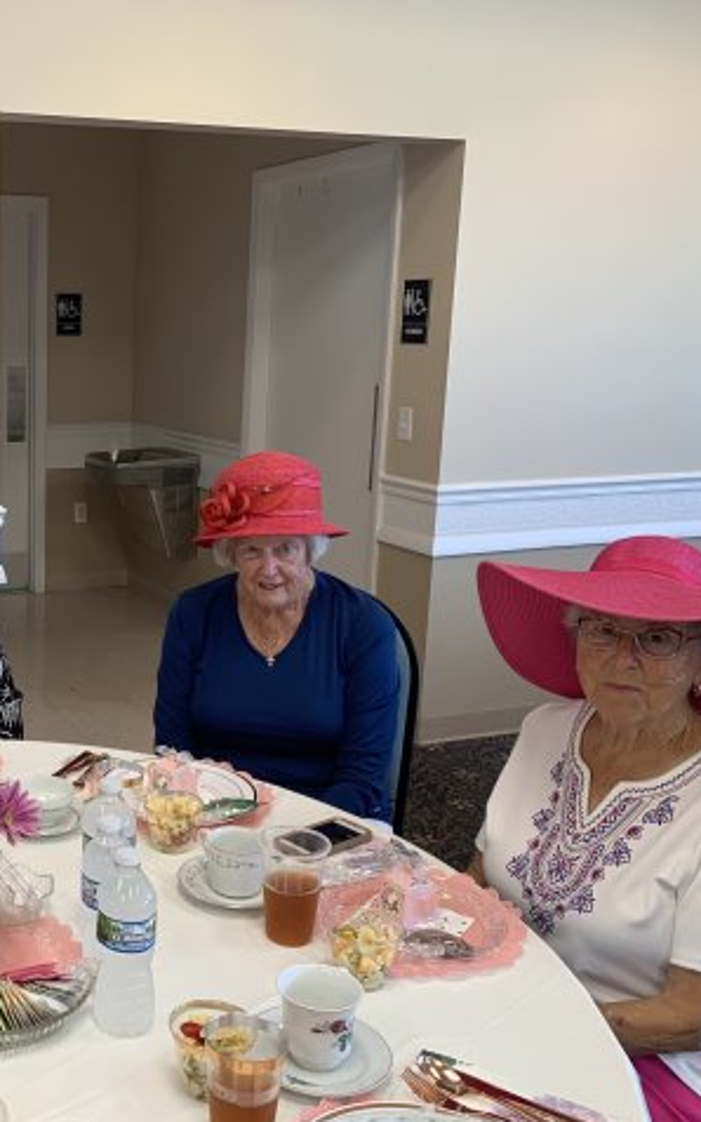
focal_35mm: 37
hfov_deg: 32.2
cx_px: 33
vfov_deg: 52.8
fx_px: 1131
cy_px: 562
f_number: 1.8
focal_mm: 4.25
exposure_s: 1/60
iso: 64
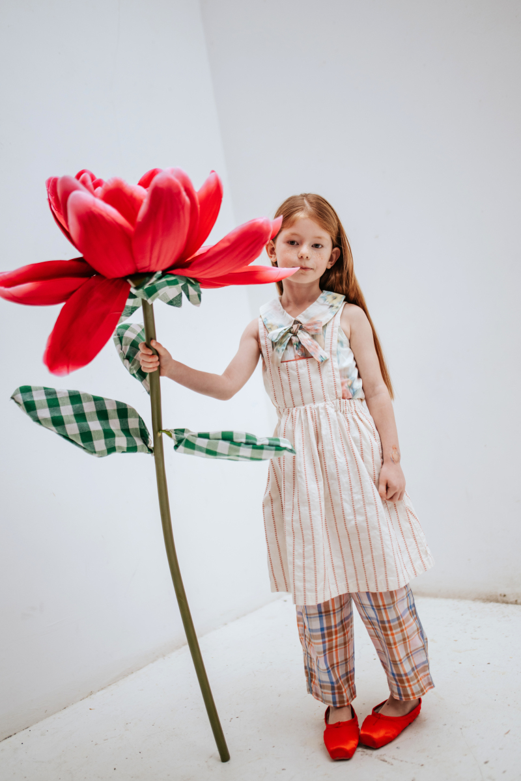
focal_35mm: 35
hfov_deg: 37.9
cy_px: 390
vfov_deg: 54.4
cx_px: 260
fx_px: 760
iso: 400
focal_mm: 35
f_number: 1.4
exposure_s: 1/400
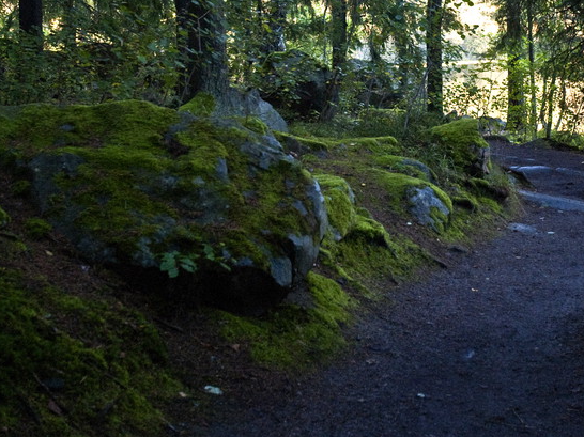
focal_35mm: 61
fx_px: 1029
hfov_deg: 31.3
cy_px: 107
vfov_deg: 23.8
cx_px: 416
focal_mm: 24
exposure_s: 1/50
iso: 800
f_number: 4.5
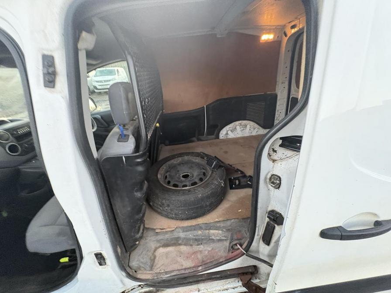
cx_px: 196
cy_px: 146
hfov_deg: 102.1
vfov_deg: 85.7
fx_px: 158
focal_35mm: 14
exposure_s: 1/60
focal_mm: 2.22
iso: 800
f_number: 2.2
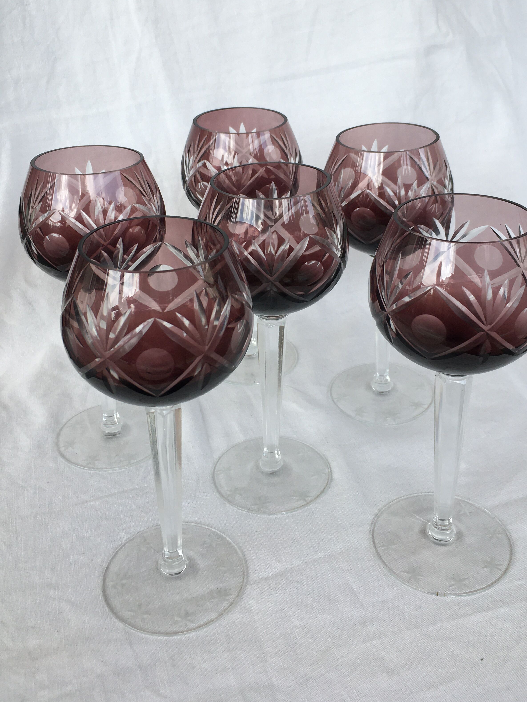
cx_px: 276
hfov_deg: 38.7
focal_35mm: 37
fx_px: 751
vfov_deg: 49.6
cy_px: 261
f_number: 2.2
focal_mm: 4.15
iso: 25
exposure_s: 1/379
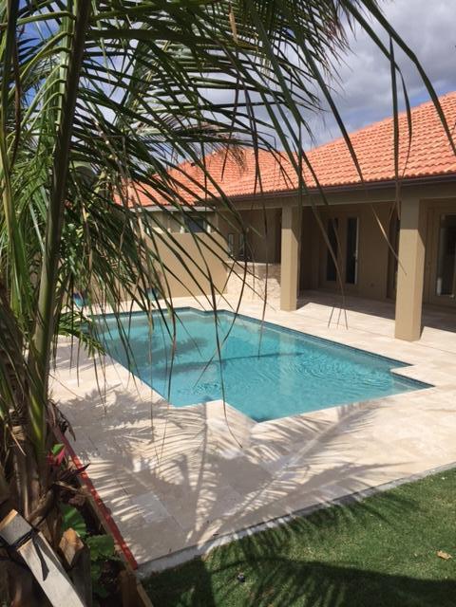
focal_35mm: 29
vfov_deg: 61.7
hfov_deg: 48.2
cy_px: 304
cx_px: 228
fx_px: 509
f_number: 2.2
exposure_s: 1/4405
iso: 32
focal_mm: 4.15
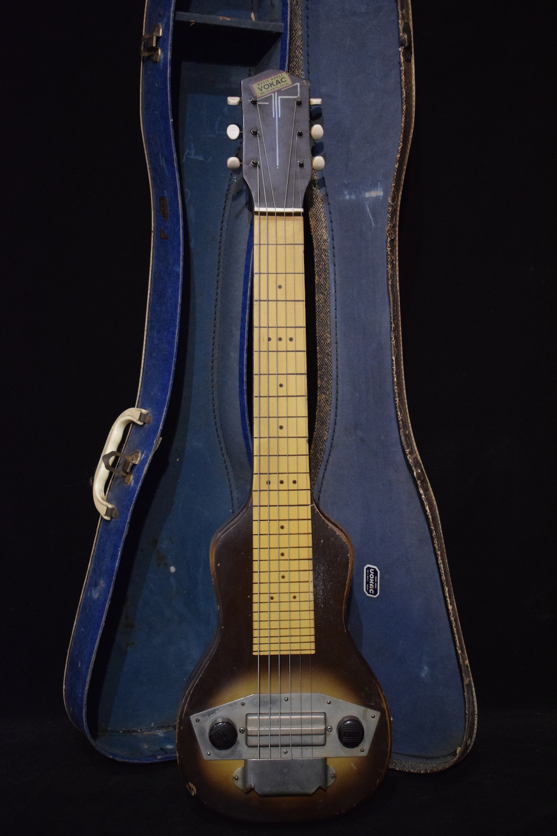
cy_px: 418
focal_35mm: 48
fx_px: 1114
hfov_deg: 28.1
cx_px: 278
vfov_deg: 41.1
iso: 3200
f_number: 4.5
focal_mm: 32
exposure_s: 1/25
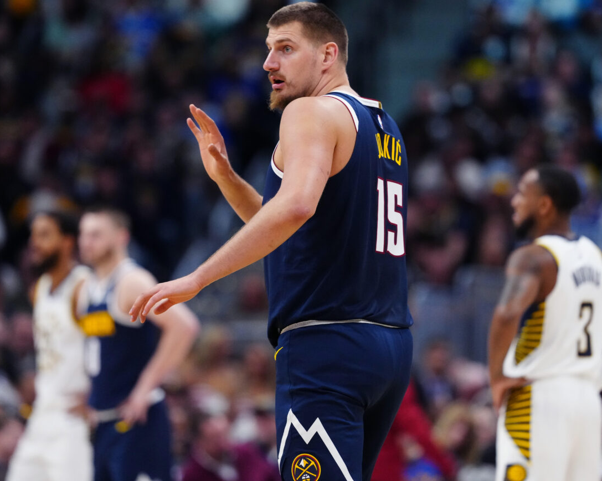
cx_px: 317
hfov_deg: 4.9
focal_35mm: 398
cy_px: 199
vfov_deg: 3.9
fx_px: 7089
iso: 5000
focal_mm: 300
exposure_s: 1/1600
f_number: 3.2
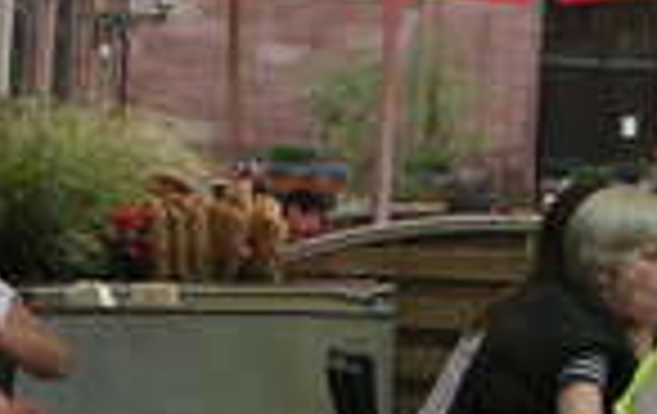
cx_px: 40
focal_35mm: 165
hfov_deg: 12.5
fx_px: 2961
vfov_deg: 7.9
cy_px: 522
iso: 50
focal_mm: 6
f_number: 2.8
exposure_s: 1/350
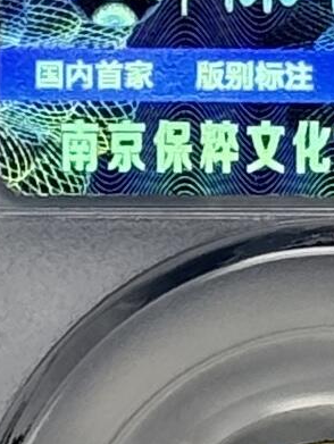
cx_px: 340
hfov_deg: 10.2
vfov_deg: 13.5
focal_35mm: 144
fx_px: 1850
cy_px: 432
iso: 80
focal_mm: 6.76
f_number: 1.78
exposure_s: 1/252
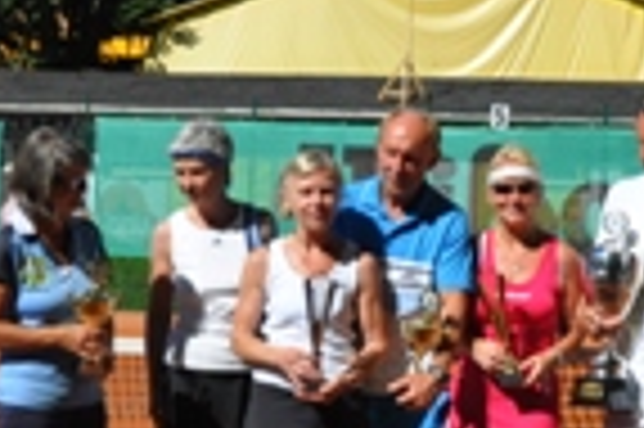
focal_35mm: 99
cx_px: 459
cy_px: 324
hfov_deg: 20.6
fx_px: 1761
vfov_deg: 13.8
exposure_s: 1/2000
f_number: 7.1
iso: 400
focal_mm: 21
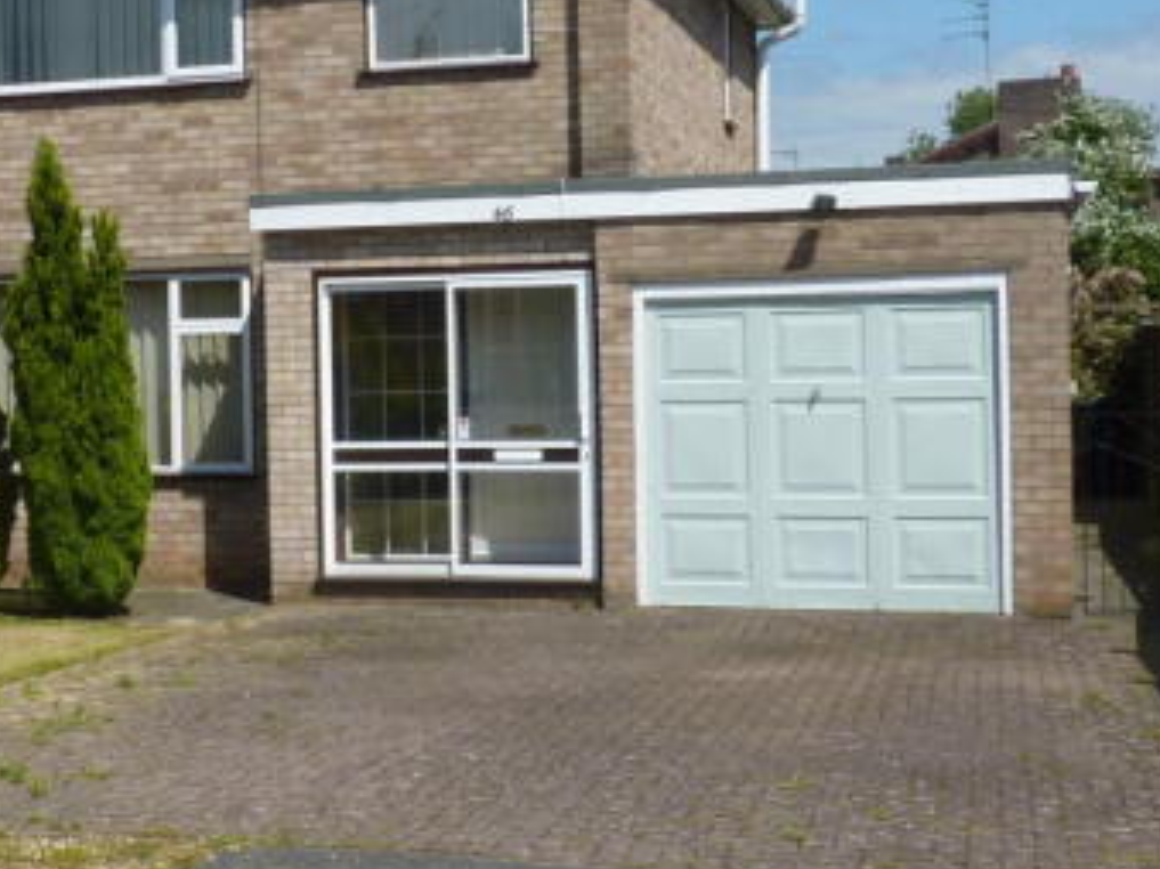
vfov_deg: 23.6
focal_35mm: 62
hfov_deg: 30.6
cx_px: 262
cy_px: 351
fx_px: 2077
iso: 80
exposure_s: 1/400
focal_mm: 4.1
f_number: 5.6
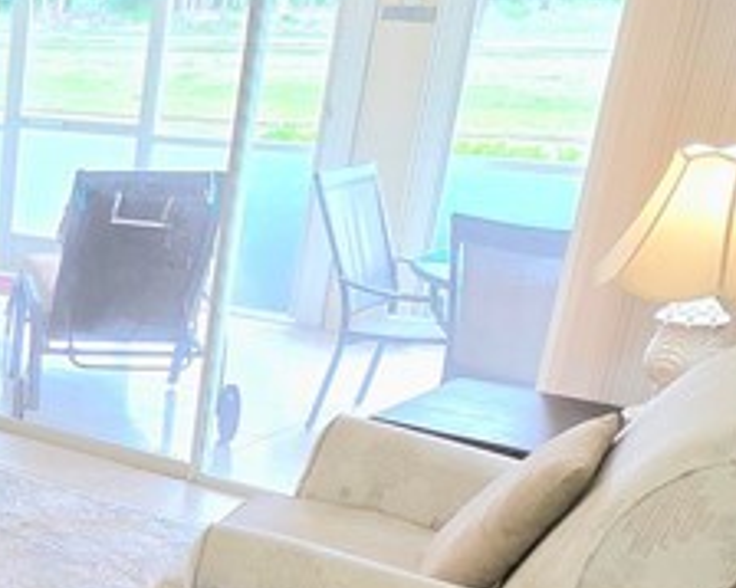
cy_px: 506
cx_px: -306
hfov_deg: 25.9
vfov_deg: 25.6
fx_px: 1263
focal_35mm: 58
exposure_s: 1/120
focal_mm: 2.2
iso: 125
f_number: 1.9
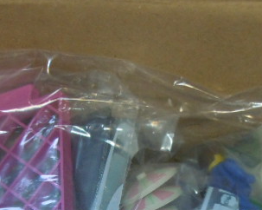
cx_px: 111
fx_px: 767
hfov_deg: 19.4
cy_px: 241
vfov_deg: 15.1
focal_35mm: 99
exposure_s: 1/13
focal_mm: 5.4
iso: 400
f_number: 3.5
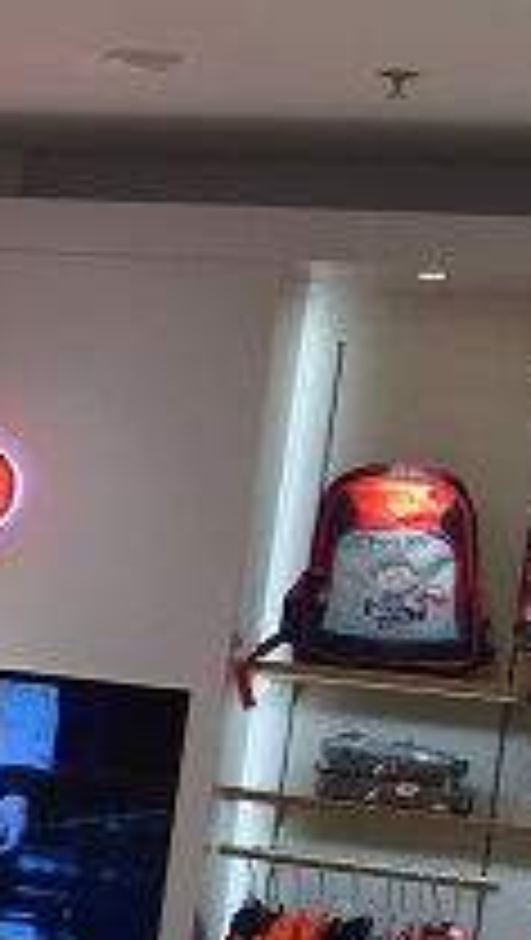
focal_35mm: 121
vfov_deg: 17.6
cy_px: 693
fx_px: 3020
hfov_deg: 8.4
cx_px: -1058
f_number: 2.2
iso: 32
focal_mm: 4.15
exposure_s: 1/136
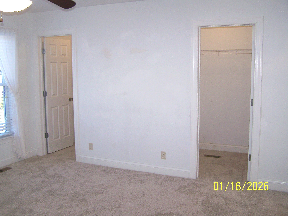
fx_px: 316
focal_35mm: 38
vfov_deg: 37.7
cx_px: 144
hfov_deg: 49.0
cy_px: 108
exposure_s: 1/60
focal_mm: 6.3
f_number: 2.8
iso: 80
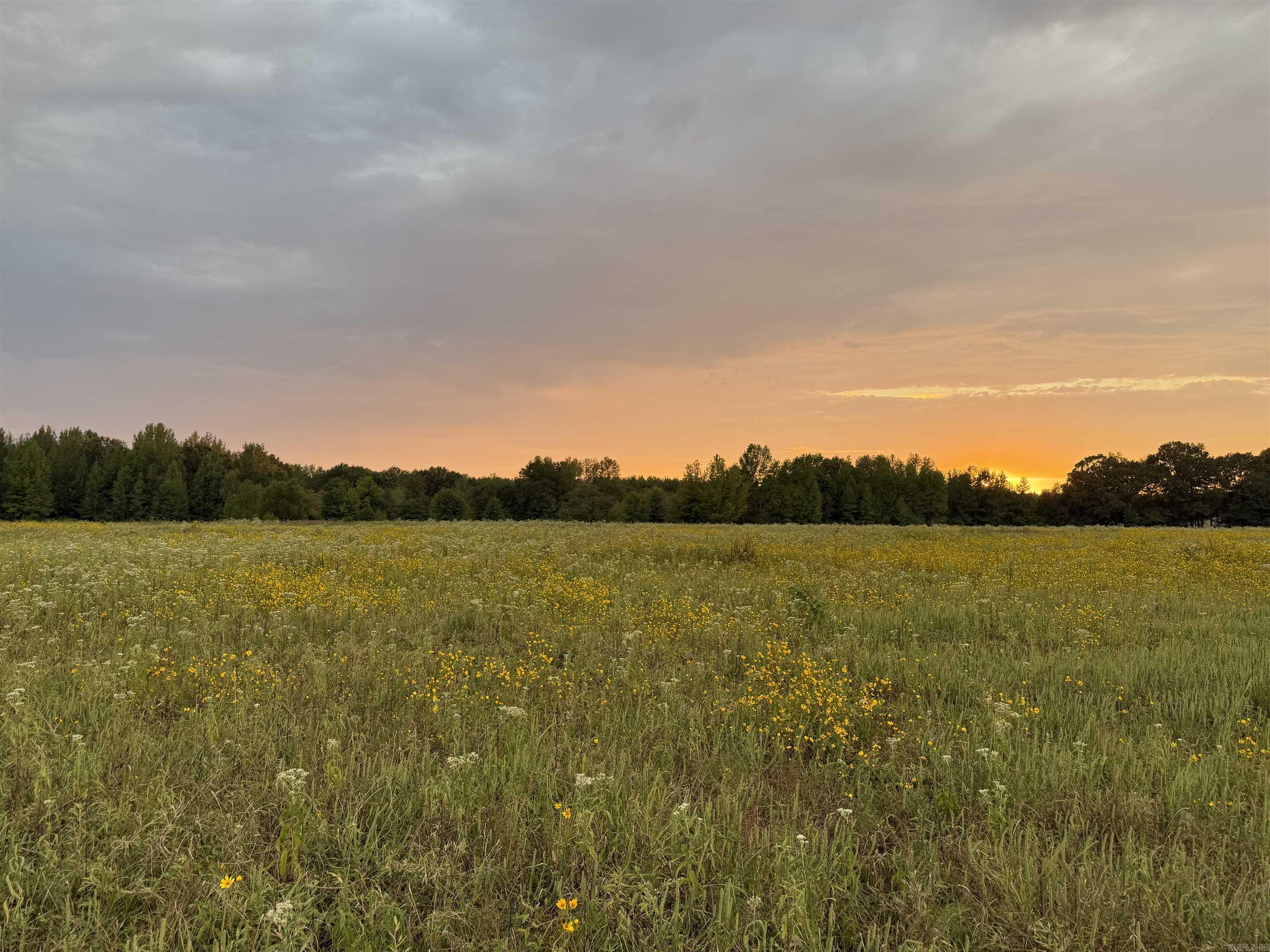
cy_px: 476
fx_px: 881
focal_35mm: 24
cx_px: 635
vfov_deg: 56.8
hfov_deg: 71.6
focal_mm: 6.76
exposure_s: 1/149
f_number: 1.78
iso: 64
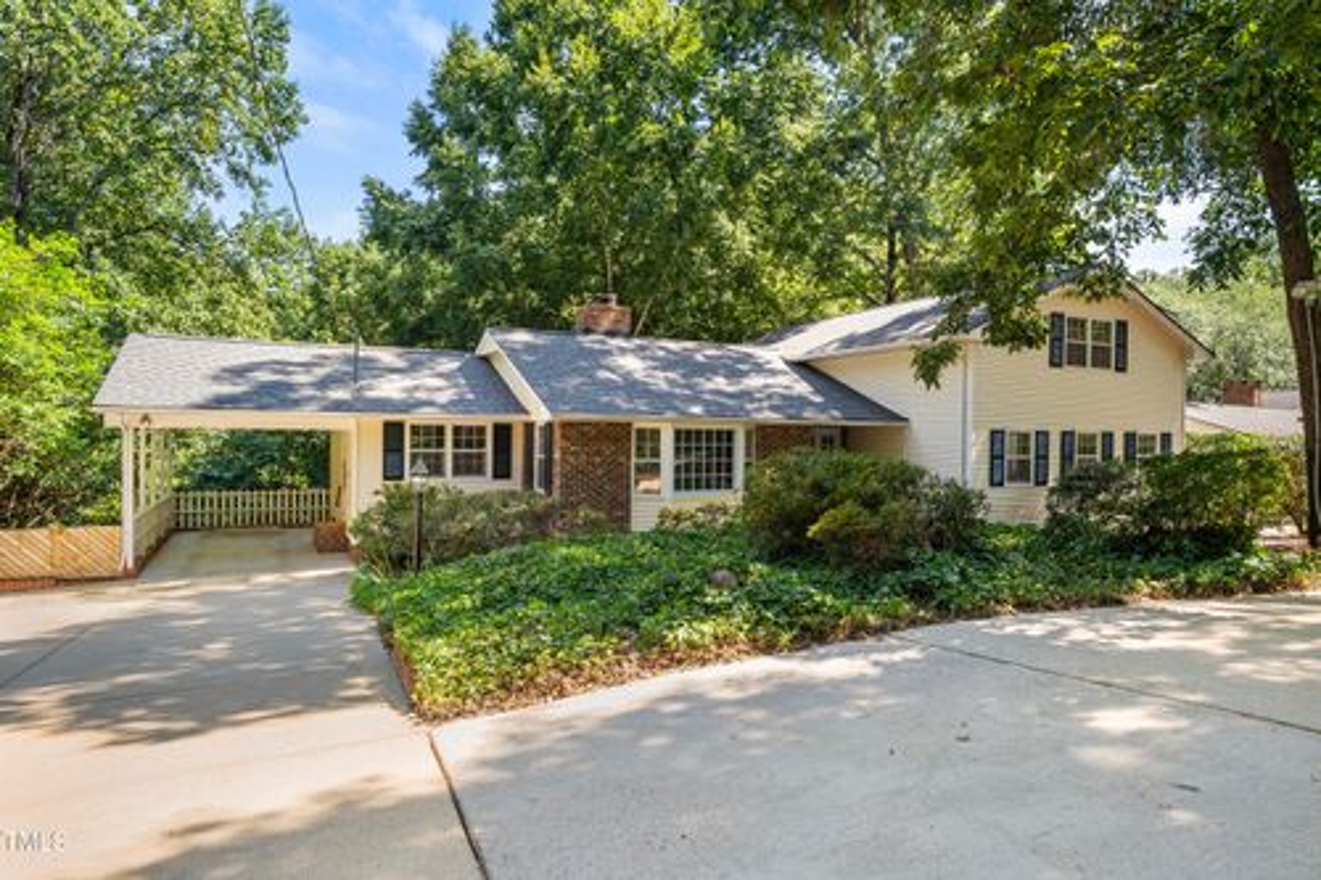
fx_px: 770
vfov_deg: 59.5
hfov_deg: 81.2
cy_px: 440
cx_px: 660
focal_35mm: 21
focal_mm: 21
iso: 80
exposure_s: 1/40
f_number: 7.1
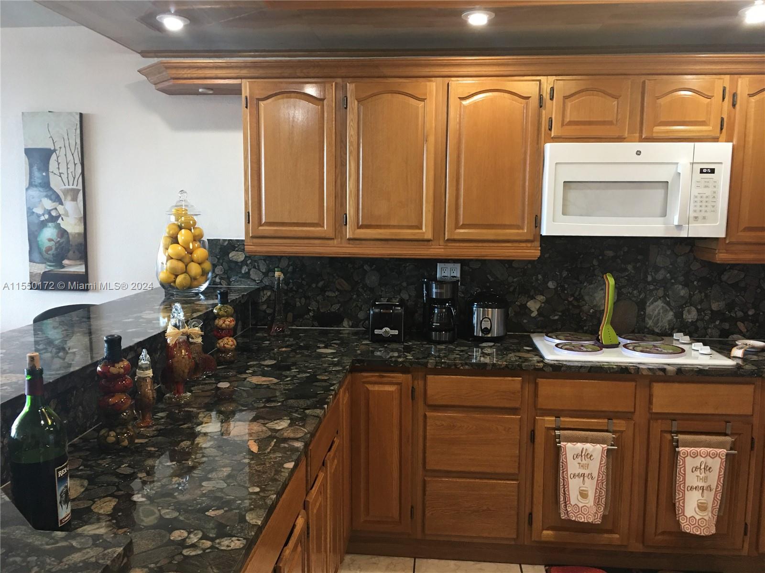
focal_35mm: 29
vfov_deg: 48.2
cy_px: 286
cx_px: 382
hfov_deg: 61.7
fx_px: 641
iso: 64
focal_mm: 4.15
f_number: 2.2
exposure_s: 1/15
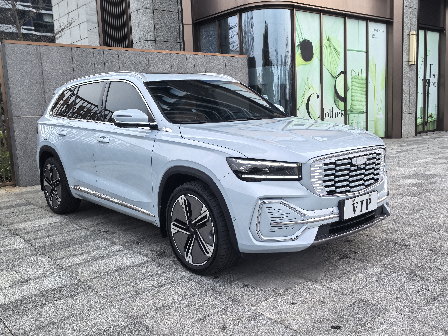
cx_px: 224
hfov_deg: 55.4
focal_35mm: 33
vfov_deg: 42.9
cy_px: 168
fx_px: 427
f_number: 2
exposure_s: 1/390
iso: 50
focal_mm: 5.75
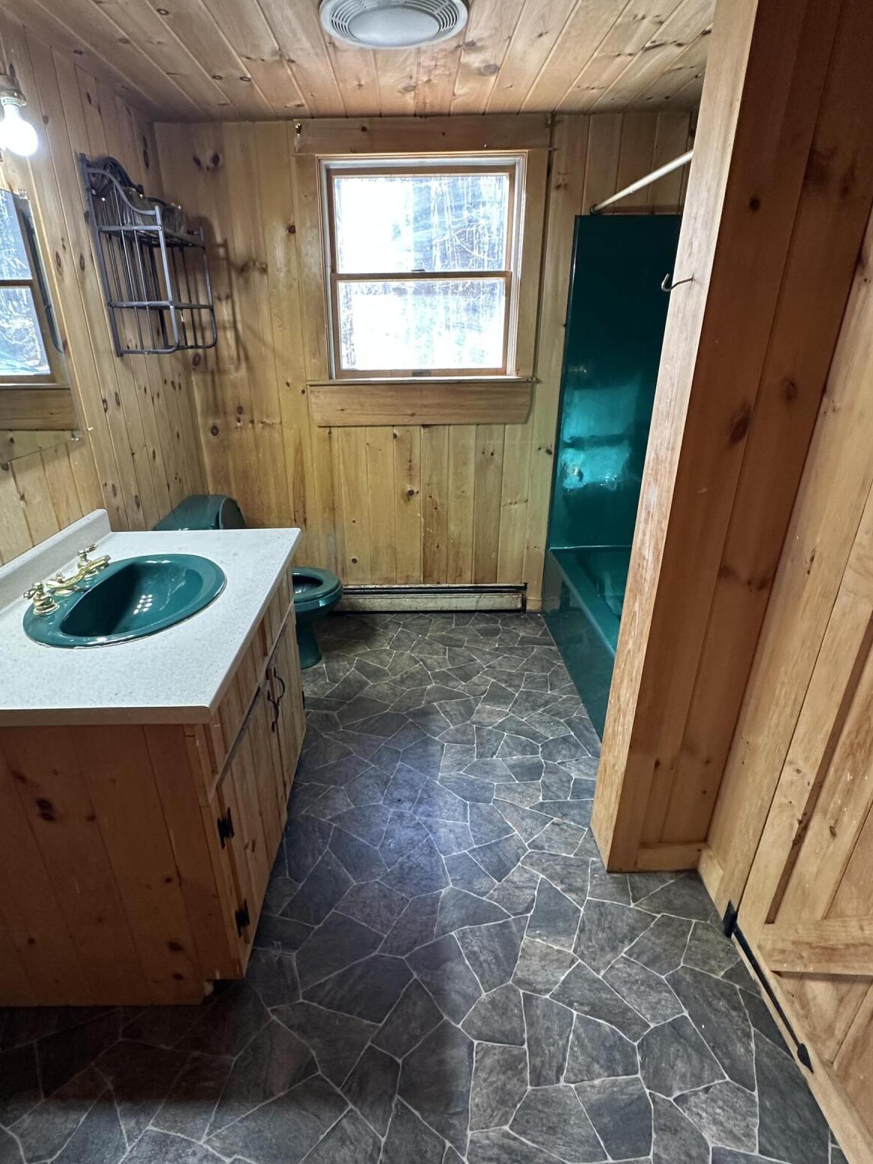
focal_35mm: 18
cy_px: 589
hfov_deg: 71.5
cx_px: 400
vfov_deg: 87.8
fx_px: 605
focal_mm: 2.22
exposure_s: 1/60
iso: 320
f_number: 2.2
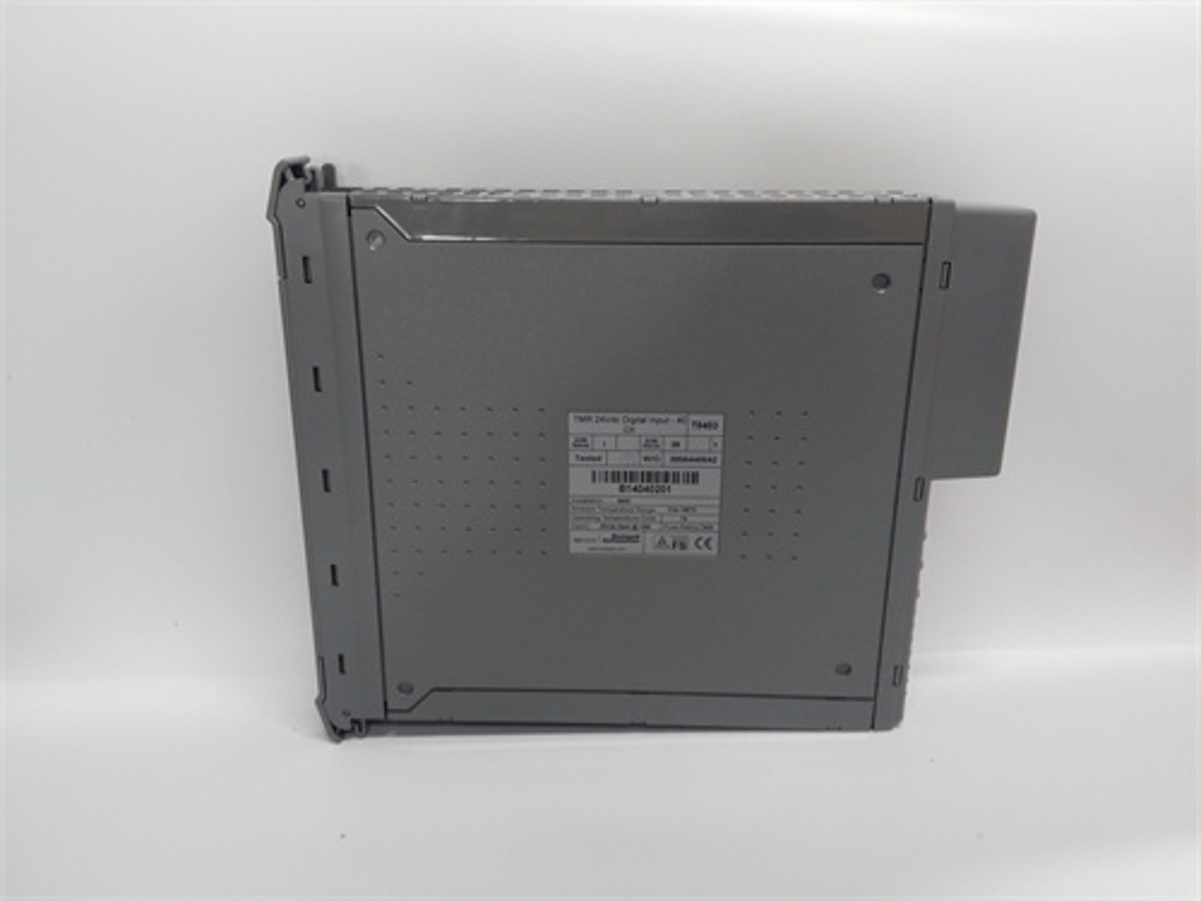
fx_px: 937
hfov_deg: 65.3
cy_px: 450
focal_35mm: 27
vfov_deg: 51.4
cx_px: 600
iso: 148
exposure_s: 1/33
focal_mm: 3.79
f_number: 2
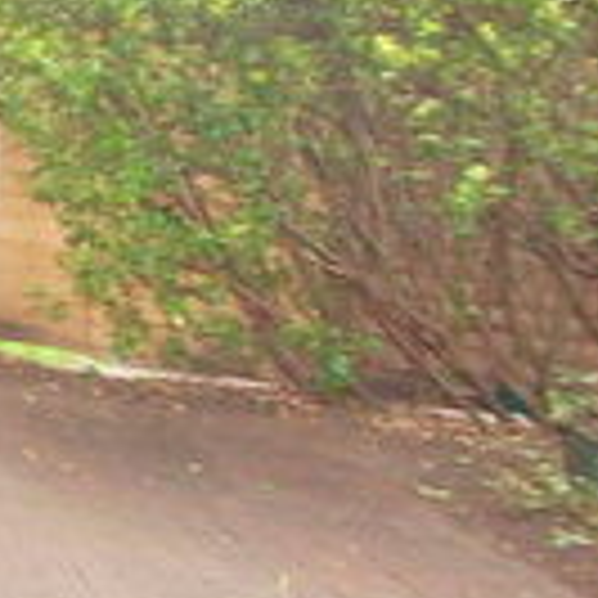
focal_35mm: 67
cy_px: 130
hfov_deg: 14.1
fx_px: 1309
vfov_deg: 25.3
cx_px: -922
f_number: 3.5
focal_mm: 10
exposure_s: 1/60
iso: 500
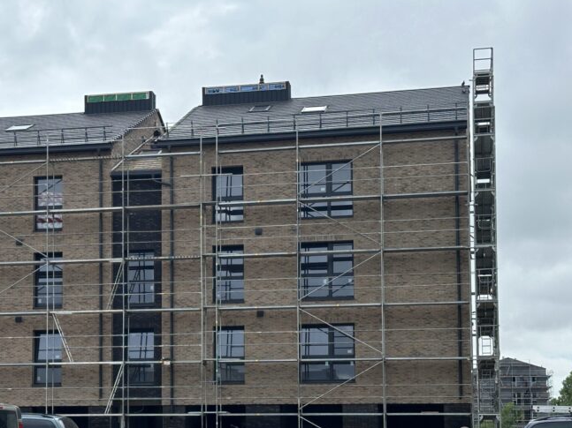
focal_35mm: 76
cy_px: 318
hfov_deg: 25.5
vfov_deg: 19.3
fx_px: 1256
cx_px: 184
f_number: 1.78
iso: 64
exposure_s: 1/872
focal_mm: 6.86
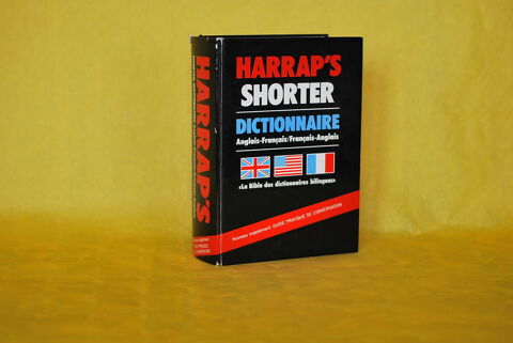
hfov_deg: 27.0
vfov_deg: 18.2
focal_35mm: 75
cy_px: 172
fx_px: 1070
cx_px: 256
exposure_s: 1/60
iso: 100
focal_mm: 50
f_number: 2.2
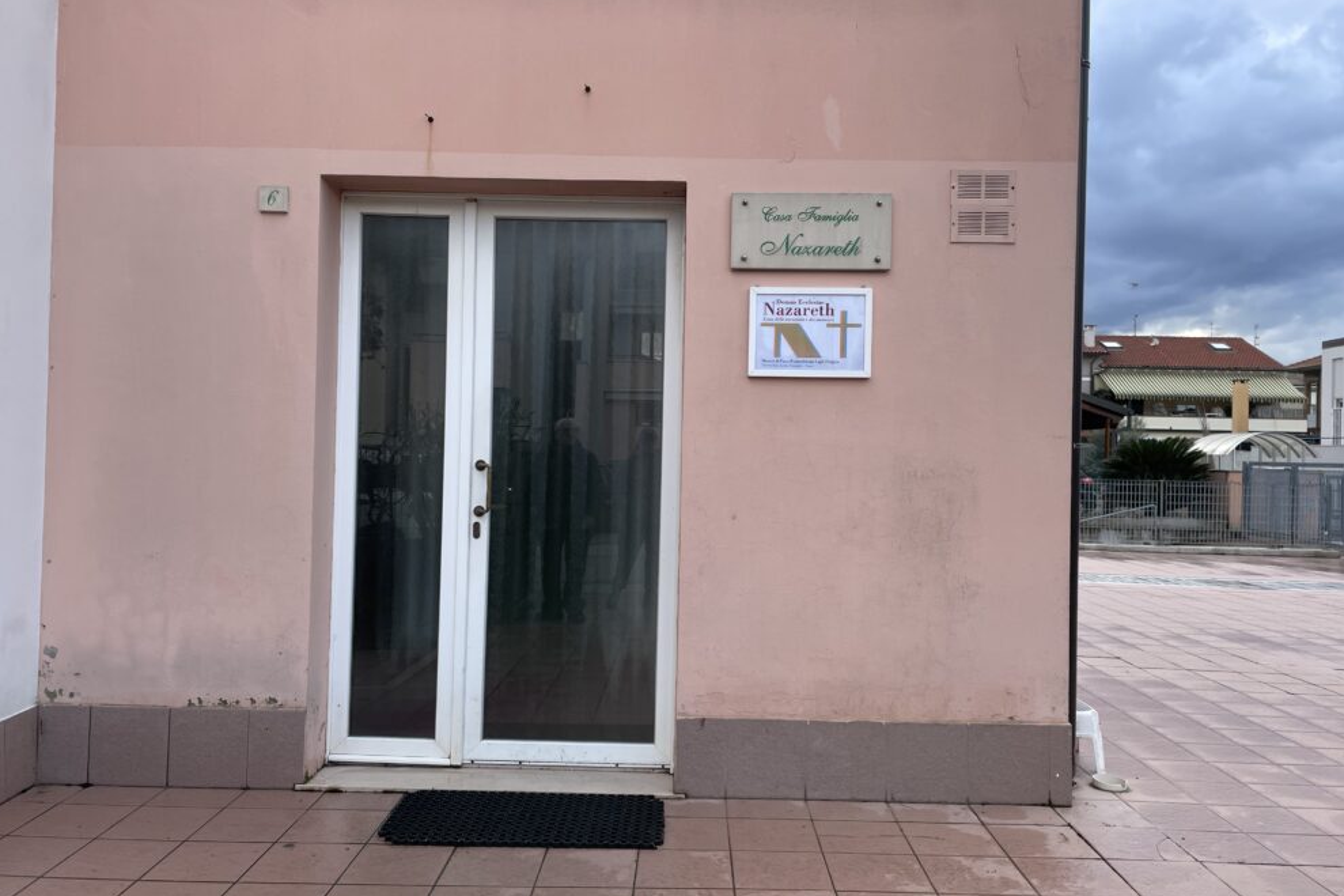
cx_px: 674
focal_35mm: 28
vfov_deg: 46.4
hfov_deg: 65.5
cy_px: 453
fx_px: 1045
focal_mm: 4.2
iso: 32
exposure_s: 1/678
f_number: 1.6
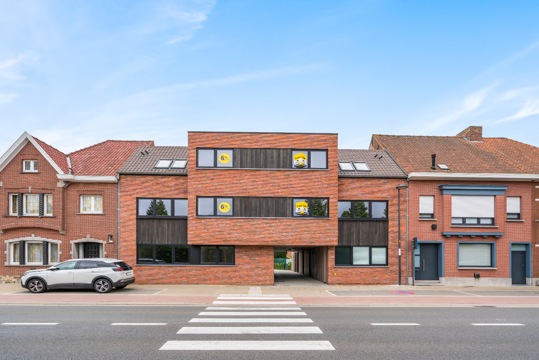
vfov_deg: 73.8
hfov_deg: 96.7
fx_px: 240
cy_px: 180
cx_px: 270
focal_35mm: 16
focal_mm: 16
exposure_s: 1/125
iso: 500
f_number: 11
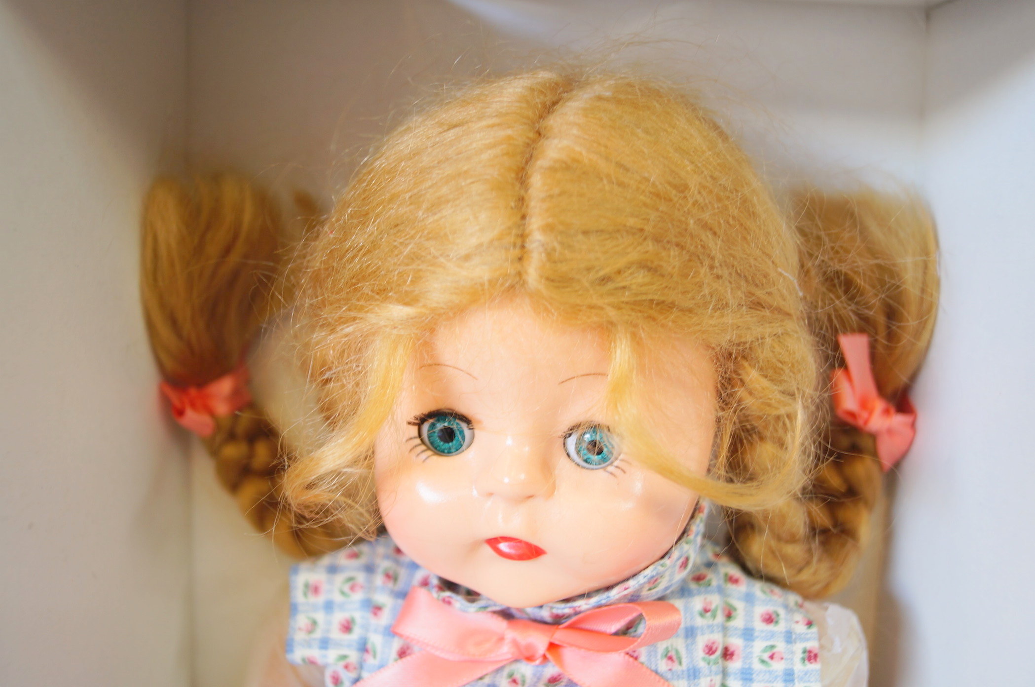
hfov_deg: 49.6
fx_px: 1120
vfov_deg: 34.1
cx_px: 518
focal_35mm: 39
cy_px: 344
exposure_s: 1/15
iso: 100
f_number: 4
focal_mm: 26
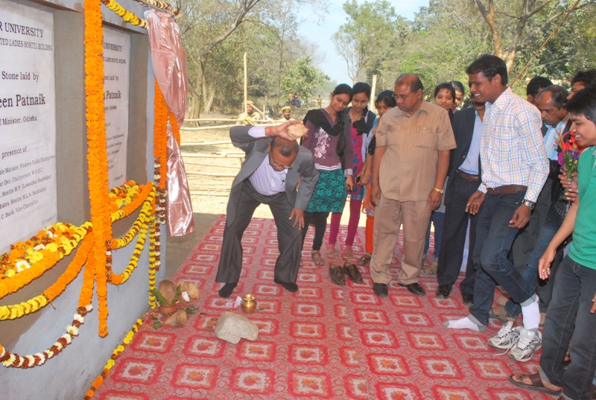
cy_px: 200
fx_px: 448
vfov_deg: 48.1
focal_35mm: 27
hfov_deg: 67.3
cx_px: 298
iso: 800
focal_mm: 18
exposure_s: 1/125
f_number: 16
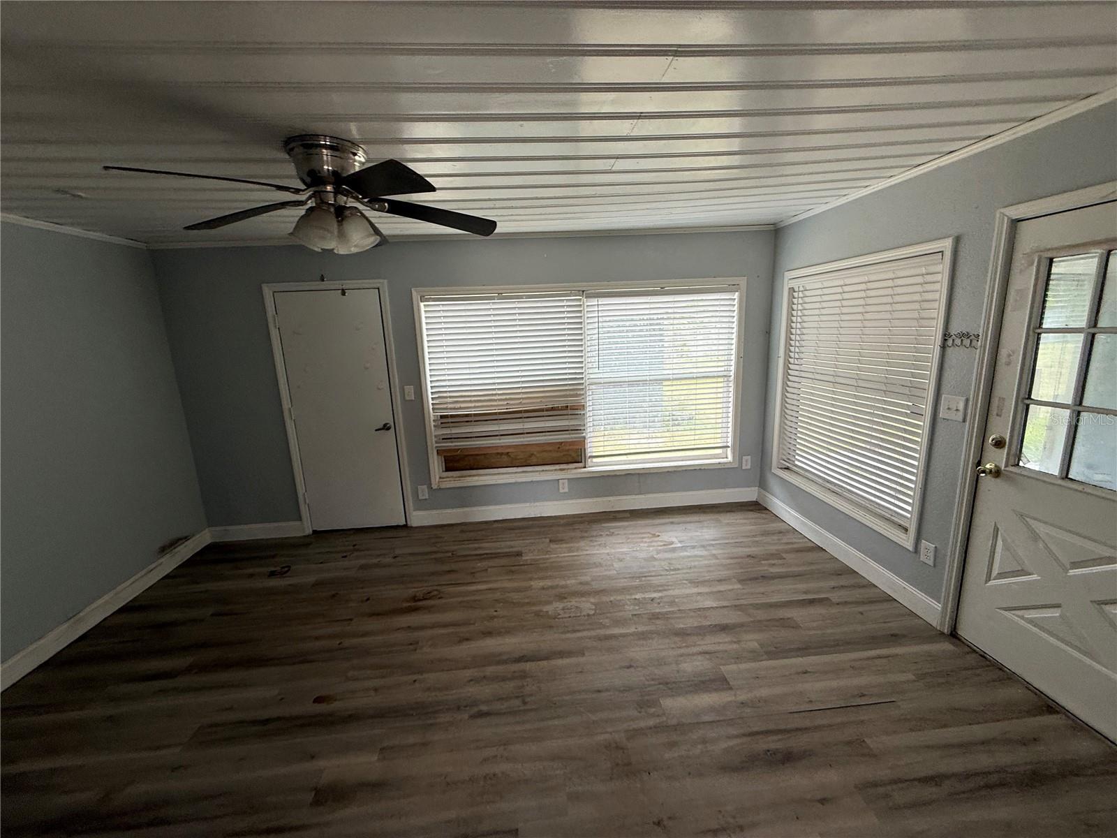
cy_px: 419
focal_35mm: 14
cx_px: 558
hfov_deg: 102.1
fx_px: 452
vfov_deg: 85.7
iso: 64
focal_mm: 2.22
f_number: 2.2
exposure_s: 1/120
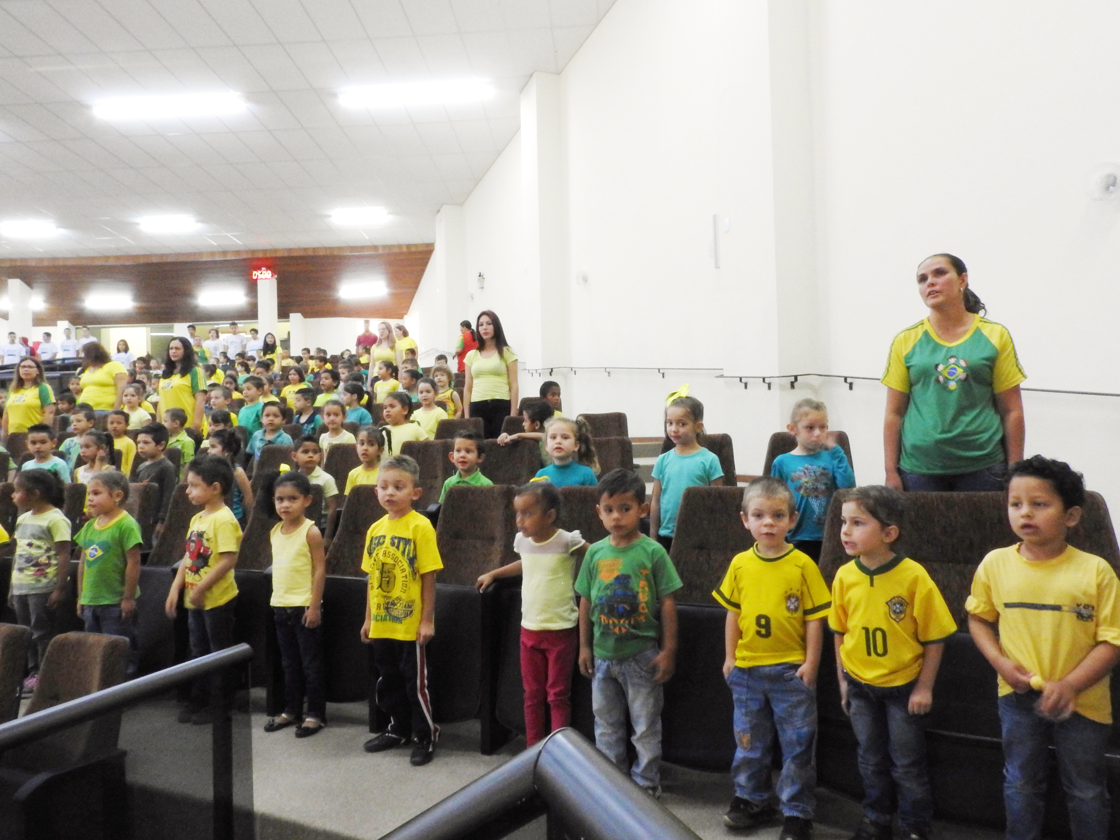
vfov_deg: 56.8
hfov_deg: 71.6
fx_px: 777
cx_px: 560
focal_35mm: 24
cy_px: 420
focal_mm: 4.3
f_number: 7.6
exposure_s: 1/8
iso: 800
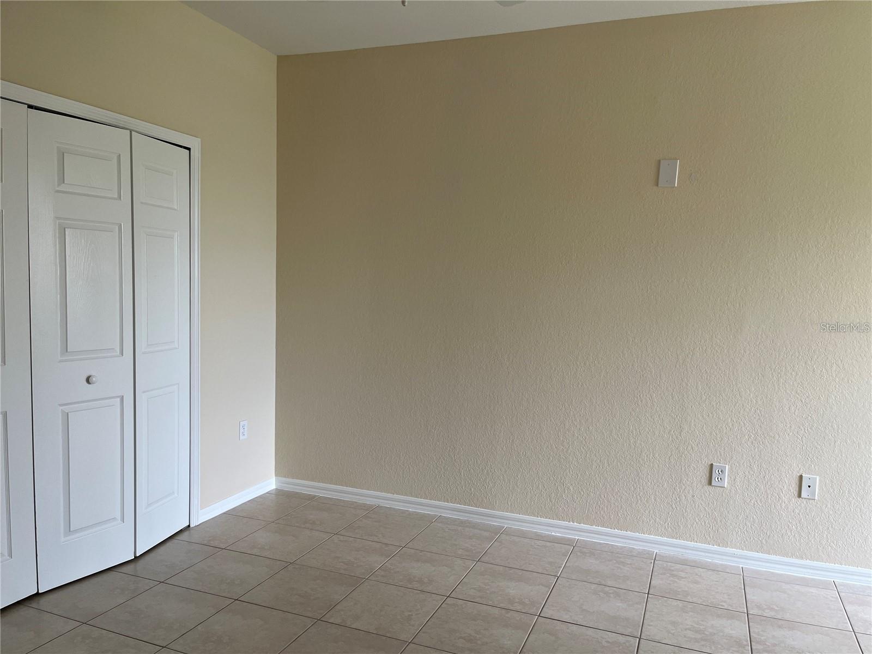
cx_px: 436
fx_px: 655
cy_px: 327
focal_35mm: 26
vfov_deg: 53.1
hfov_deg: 67.3
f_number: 1.6
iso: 64
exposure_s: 1/60
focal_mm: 5.1
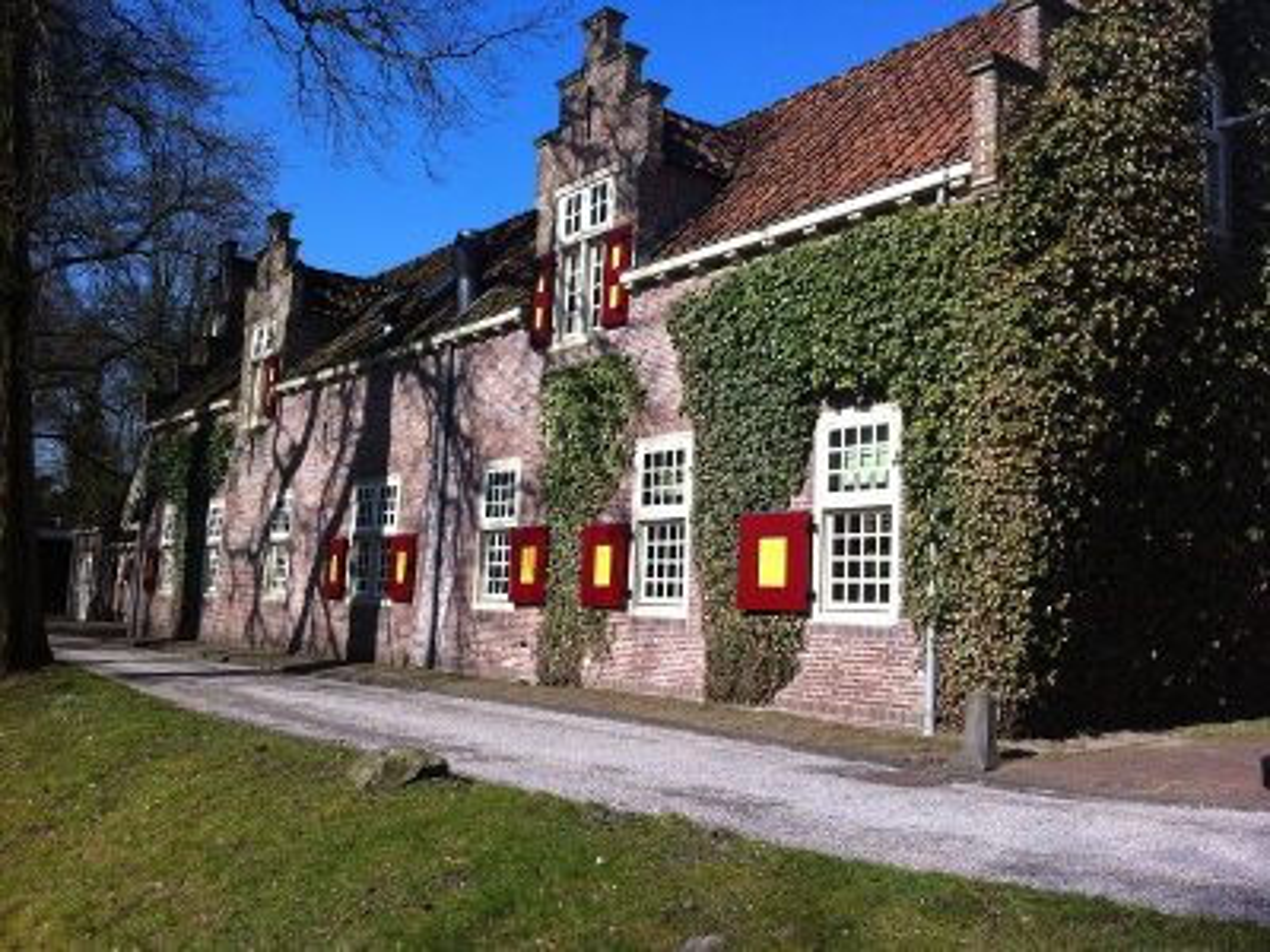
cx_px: 635
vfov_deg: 40.7
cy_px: 476
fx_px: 1284
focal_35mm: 35
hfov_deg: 52.6
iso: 80
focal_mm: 3.85
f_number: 2.8
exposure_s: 1/1005
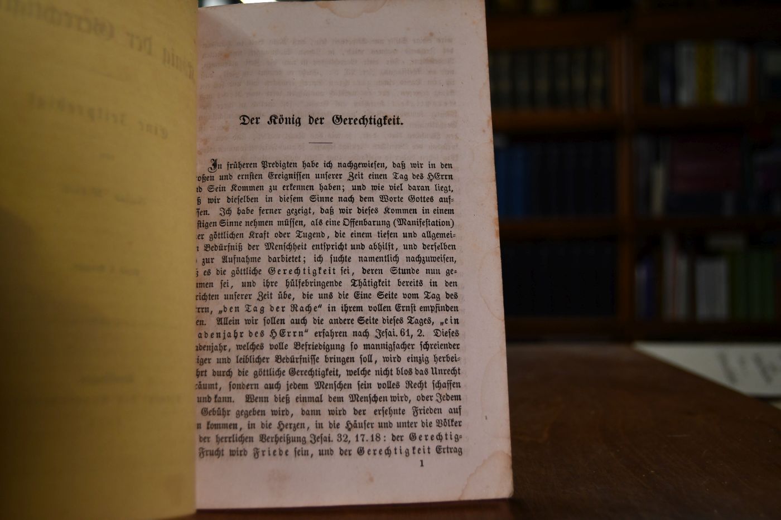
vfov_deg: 36.9
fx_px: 781
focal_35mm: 36
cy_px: 260
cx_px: 390
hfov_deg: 53.1
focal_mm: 24
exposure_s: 1/250
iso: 500
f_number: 3.8
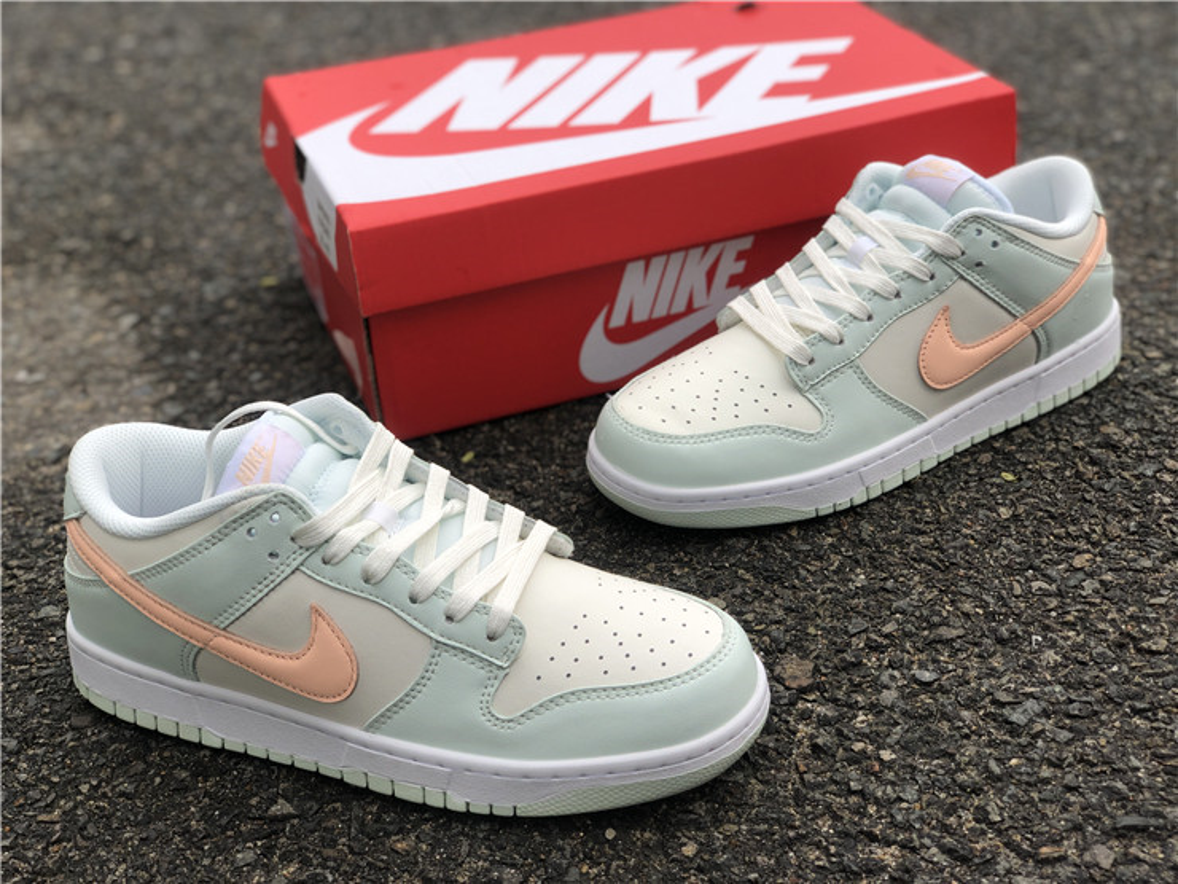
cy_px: 442
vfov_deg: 28.0
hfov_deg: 36.8
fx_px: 1770
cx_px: 589
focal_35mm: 52
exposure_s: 1/197
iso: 16
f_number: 2.4
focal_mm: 6
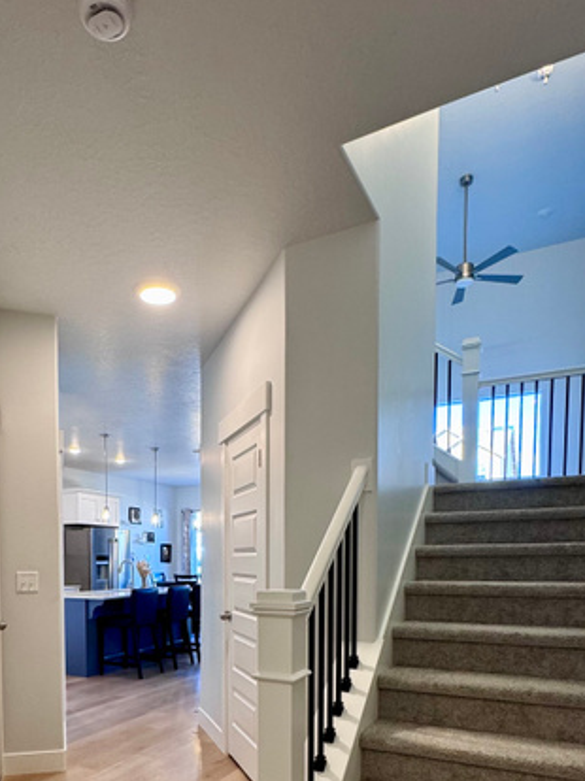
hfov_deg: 52.5
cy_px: 589
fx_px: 586
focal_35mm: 26
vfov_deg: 63.3
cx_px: 221
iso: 160
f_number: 2.2
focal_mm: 2.22
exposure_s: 1/120
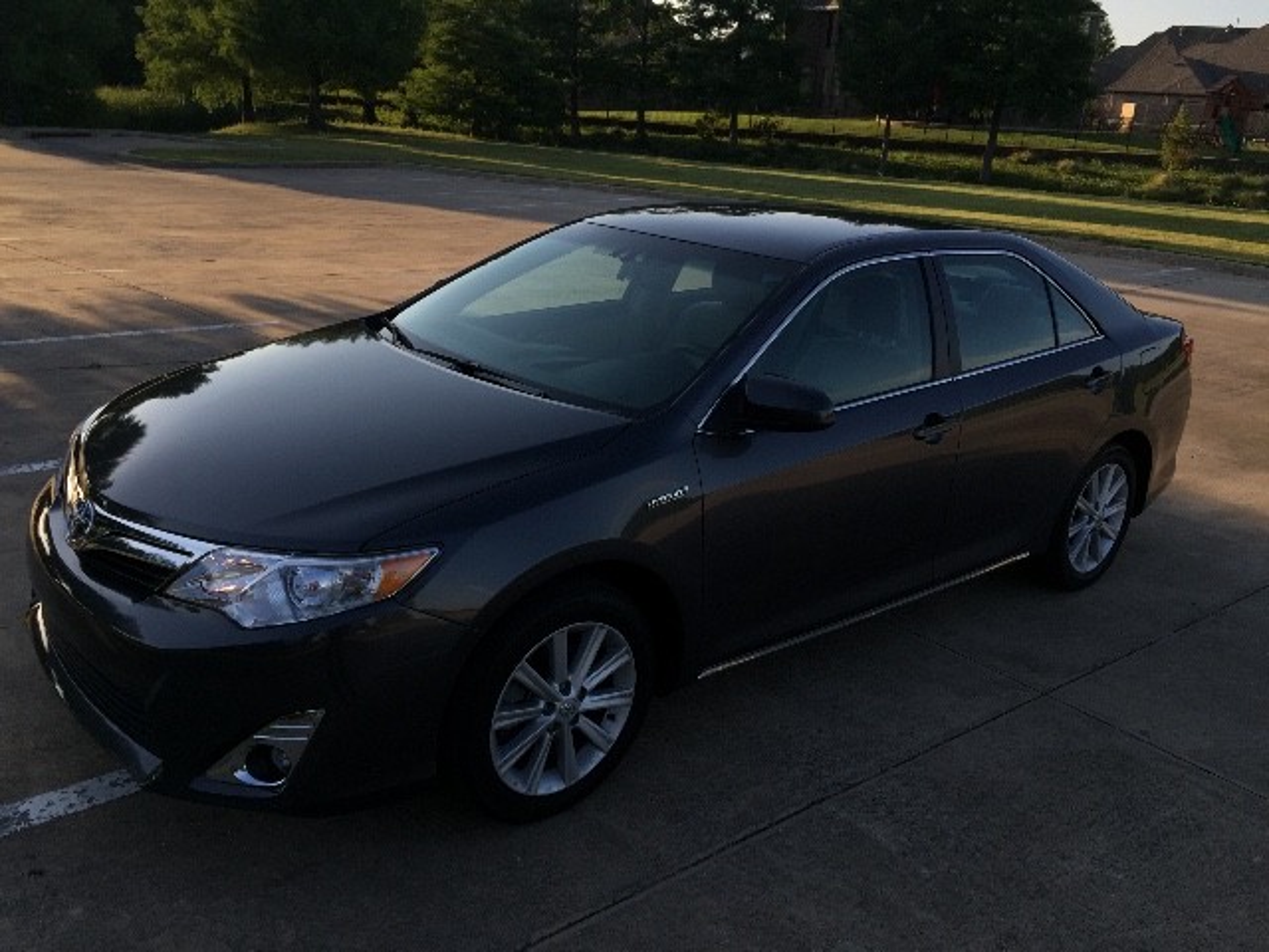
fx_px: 1063
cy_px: 476
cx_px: 634
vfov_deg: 48.2
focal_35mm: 29
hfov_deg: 61.7
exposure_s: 1/898
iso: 32
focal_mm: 4.15
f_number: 2.2
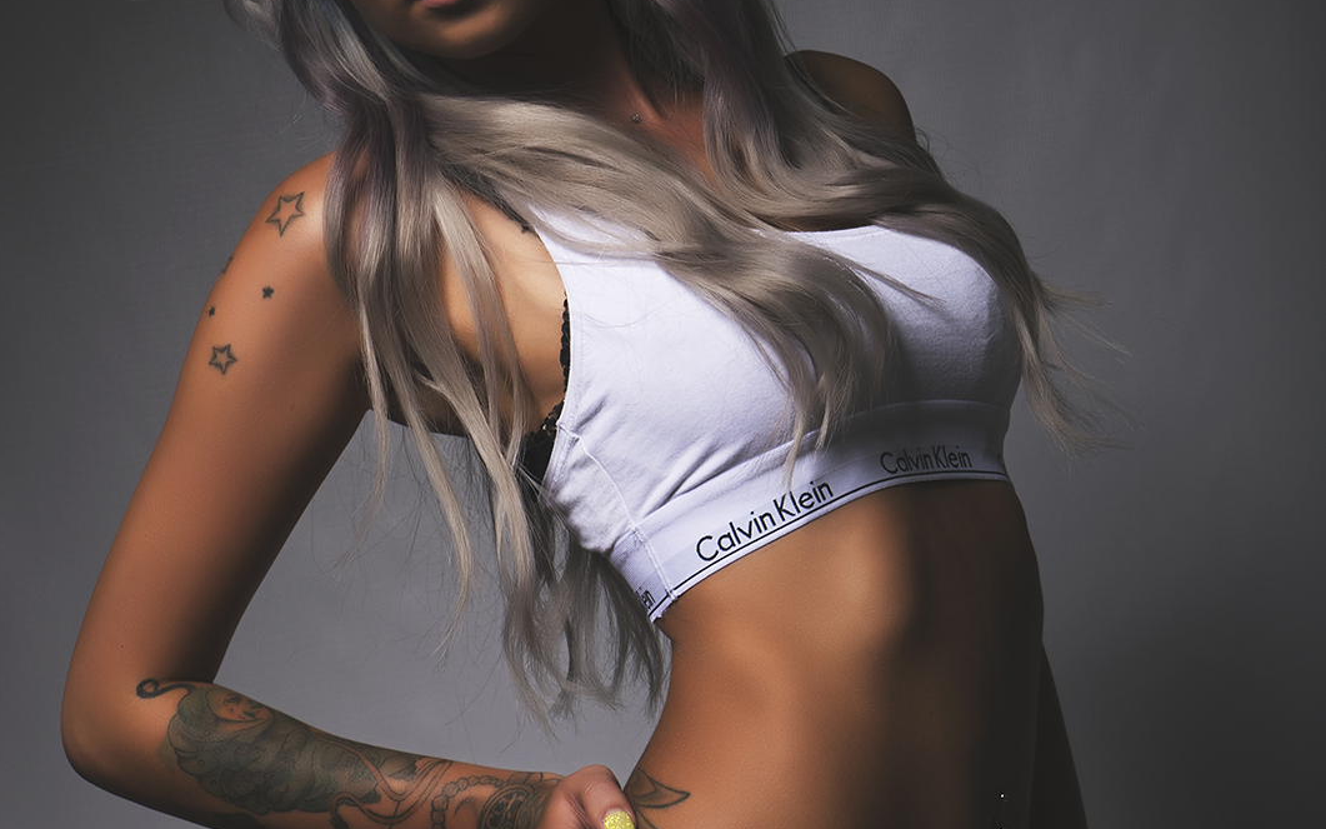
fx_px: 4581
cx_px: 662
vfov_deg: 10.3
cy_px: 541
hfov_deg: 16.5
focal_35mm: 127
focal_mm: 55
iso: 100
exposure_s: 1/200
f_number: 11
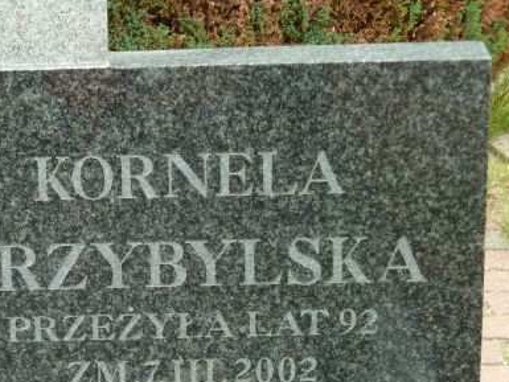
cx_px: 111
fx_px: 2545
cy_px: 307
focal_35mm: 173
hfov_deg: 11.4
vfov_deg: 8.6
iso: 80
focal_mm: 17
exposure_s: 1/50
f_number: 4.3
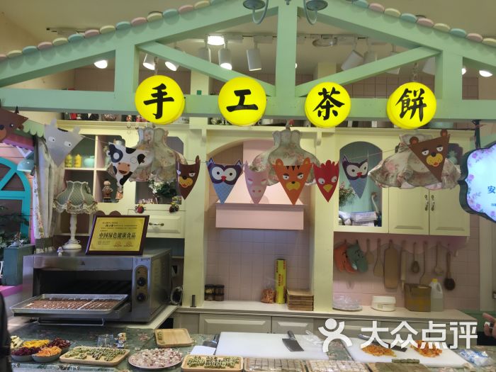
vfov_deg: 48.2
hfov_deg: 61.7
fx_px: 416
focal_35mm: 29
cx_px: 248
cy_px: 186
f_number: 2.2
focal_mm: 4.15
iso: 25
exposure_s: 1/100
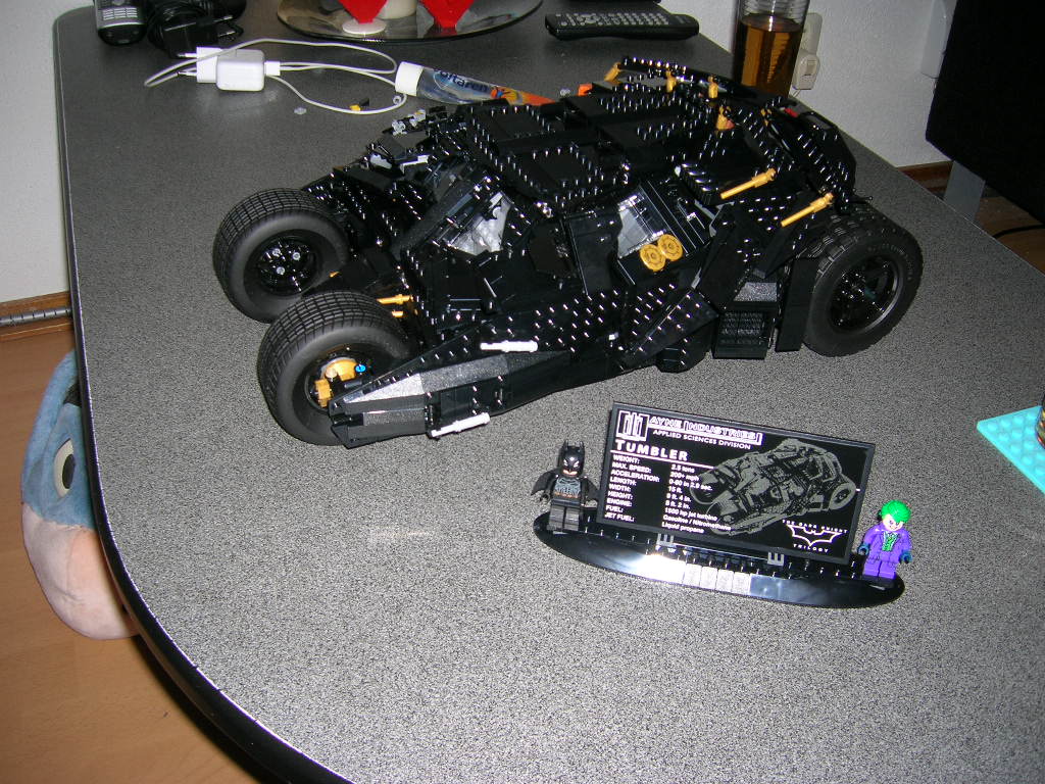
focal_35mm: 34
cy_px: 392
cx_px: 522
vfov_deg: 41.8
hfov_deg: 54.0
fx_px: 1026
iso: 50
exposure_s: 1/60.1
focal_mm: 5.7
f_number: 2.9
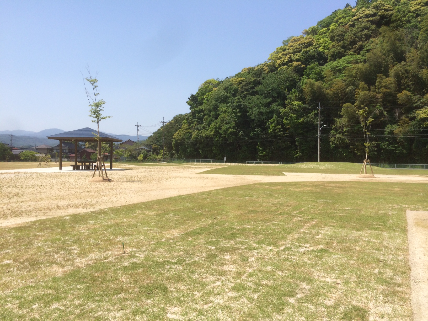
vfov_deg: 46.8
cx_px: 214
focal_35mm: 30
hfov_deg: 60.0
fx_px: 371
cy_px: 160
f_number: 2.2
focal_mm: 4.12
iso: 40
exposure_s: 1/2283
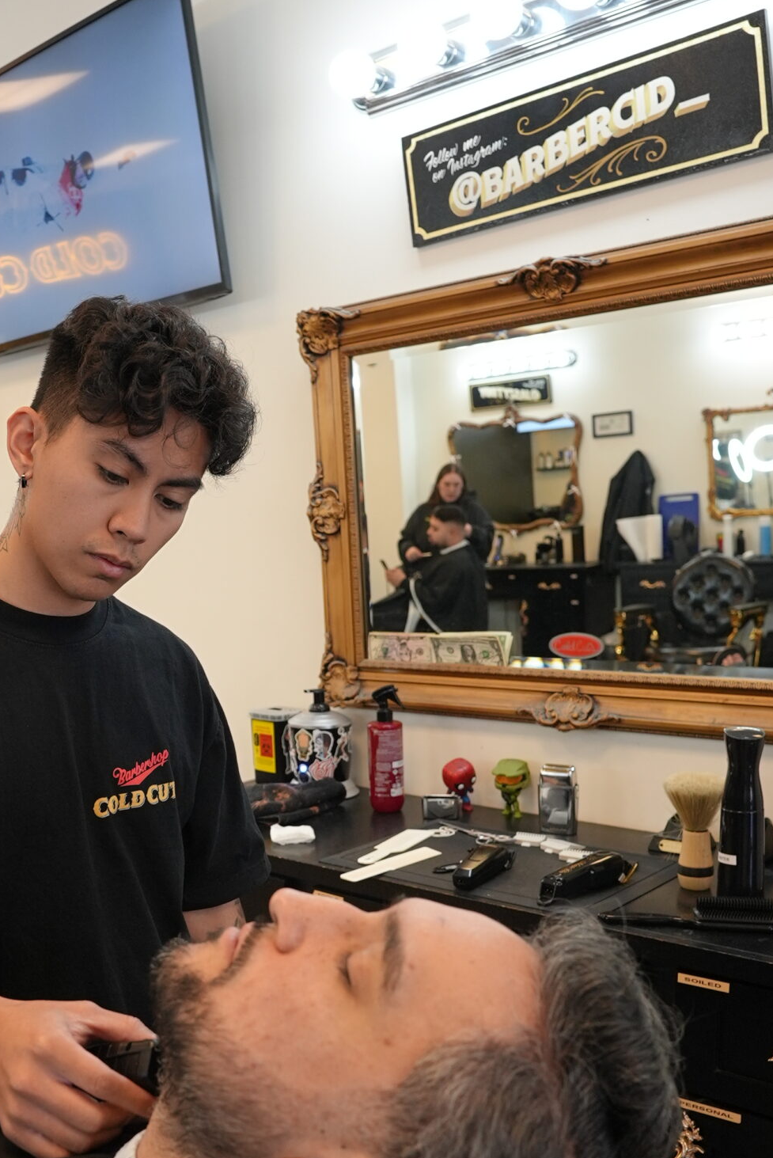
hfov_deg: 36.3
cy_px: 689
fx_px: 1126
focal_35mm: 35
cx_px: 125
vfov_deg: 54.1
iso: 1000
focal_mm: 20
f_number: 4
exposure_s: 1/160
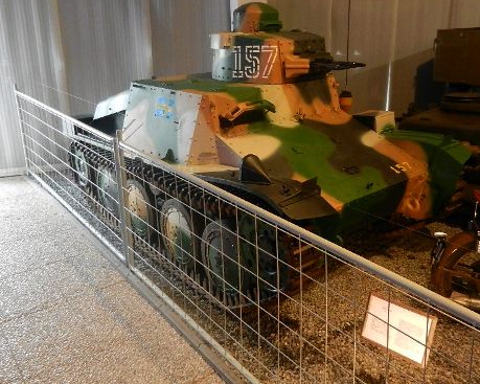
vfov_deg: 43.0
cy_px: 145
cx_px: 284
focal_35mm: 34
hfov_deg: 52.5
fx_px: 483
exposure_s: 1/25
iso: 640
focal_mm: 4.5
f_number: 3.5
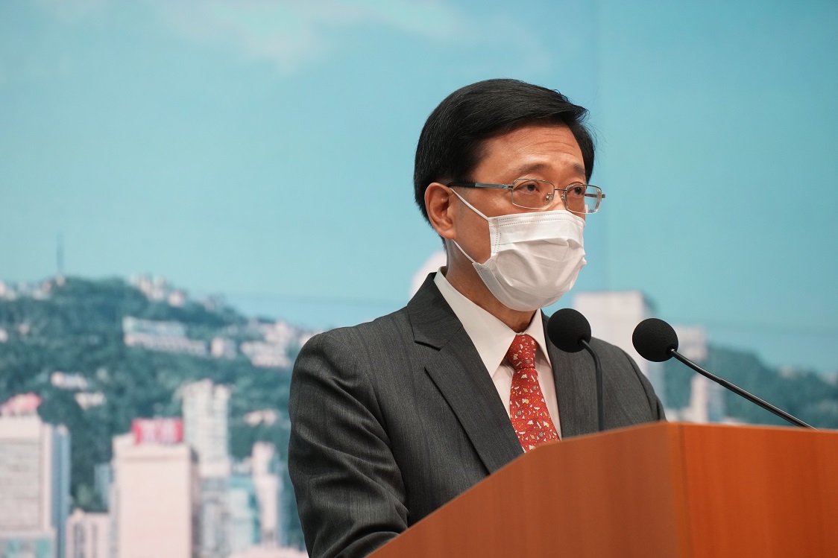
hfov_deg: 11.4
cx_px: 419
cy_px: 279
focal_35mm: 180
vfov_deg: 7.6
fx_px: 4189
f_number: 4.5
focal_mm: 180
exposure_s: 1/125
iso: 3200
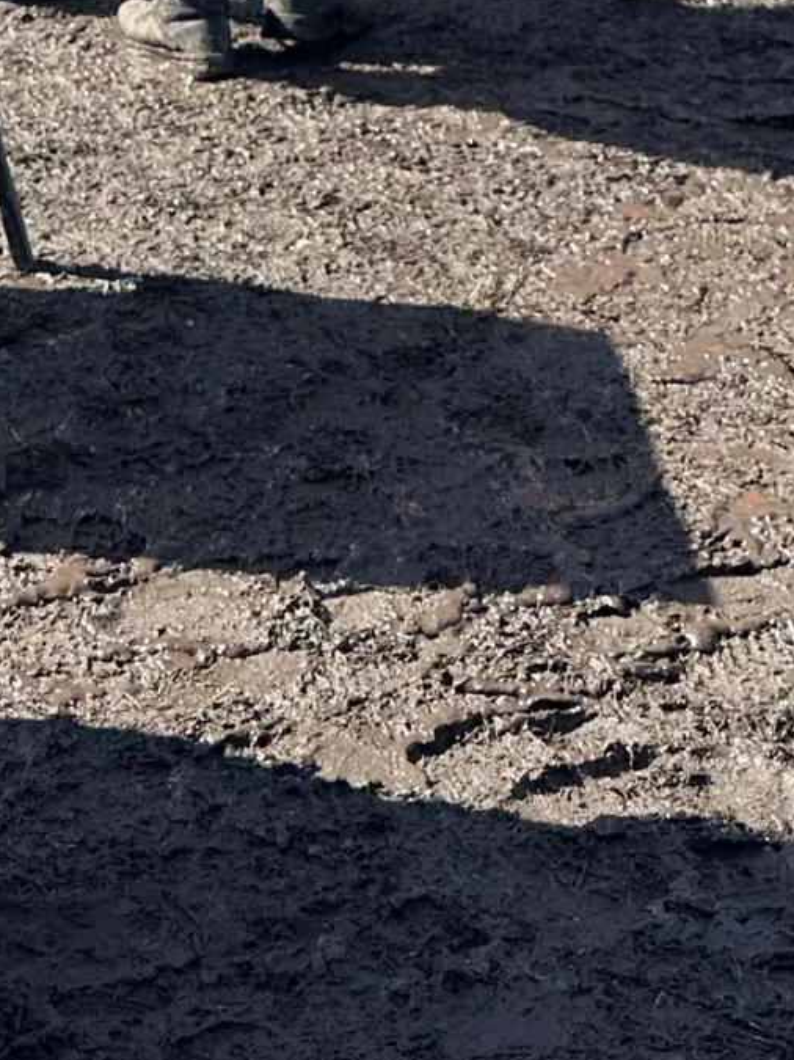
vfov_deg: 18.5
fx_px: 2784
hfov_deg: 16.0
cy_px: -638
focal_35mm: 91
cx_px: 71
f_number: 1.78
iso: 80
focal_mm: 6.86
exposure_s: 1/3247
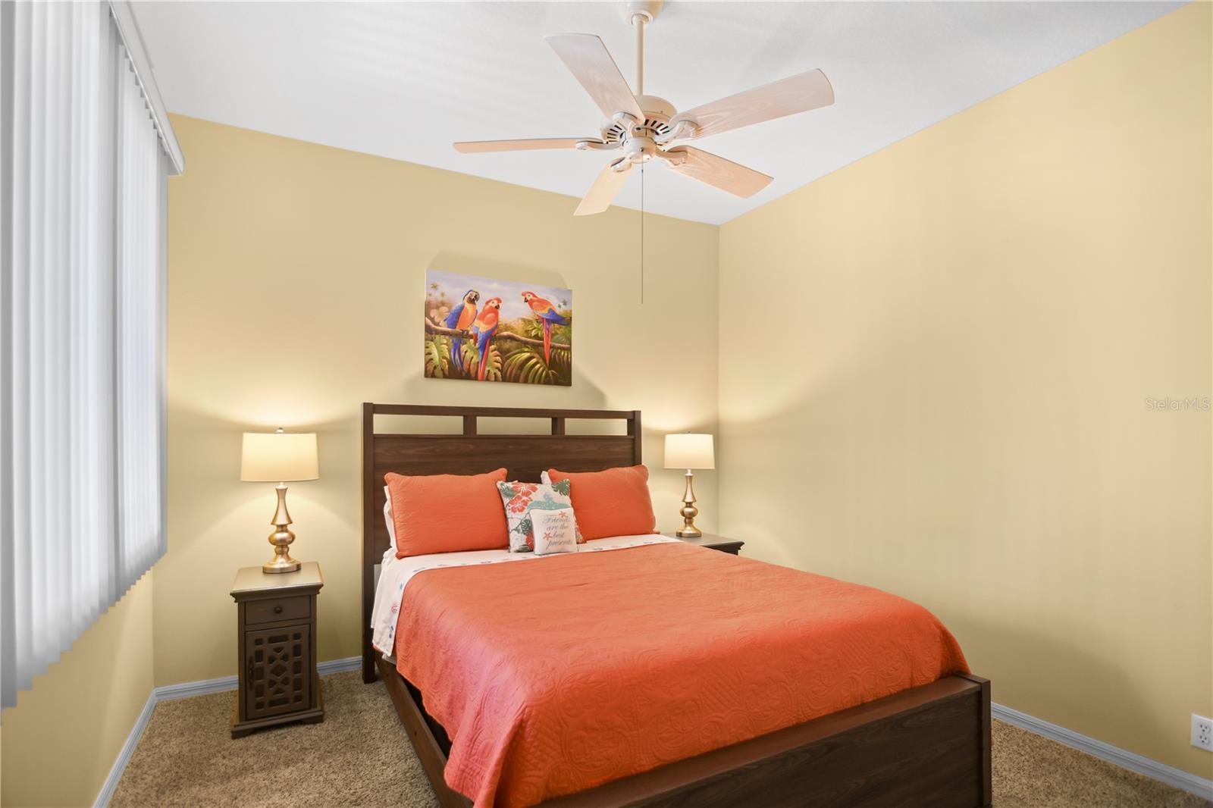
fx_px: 539
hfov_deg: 96.7
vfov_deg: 73.7
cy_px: 404
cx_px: 606
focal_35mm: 16
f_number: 2.8
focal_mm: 11
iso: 100
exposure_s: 1/1.67
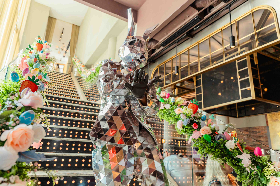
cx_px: 140
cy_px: 93
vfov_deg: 53.1
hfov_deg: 73.7
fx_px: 187
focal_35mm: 24
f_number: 4
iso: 1600
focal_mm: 24
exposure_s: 1/160
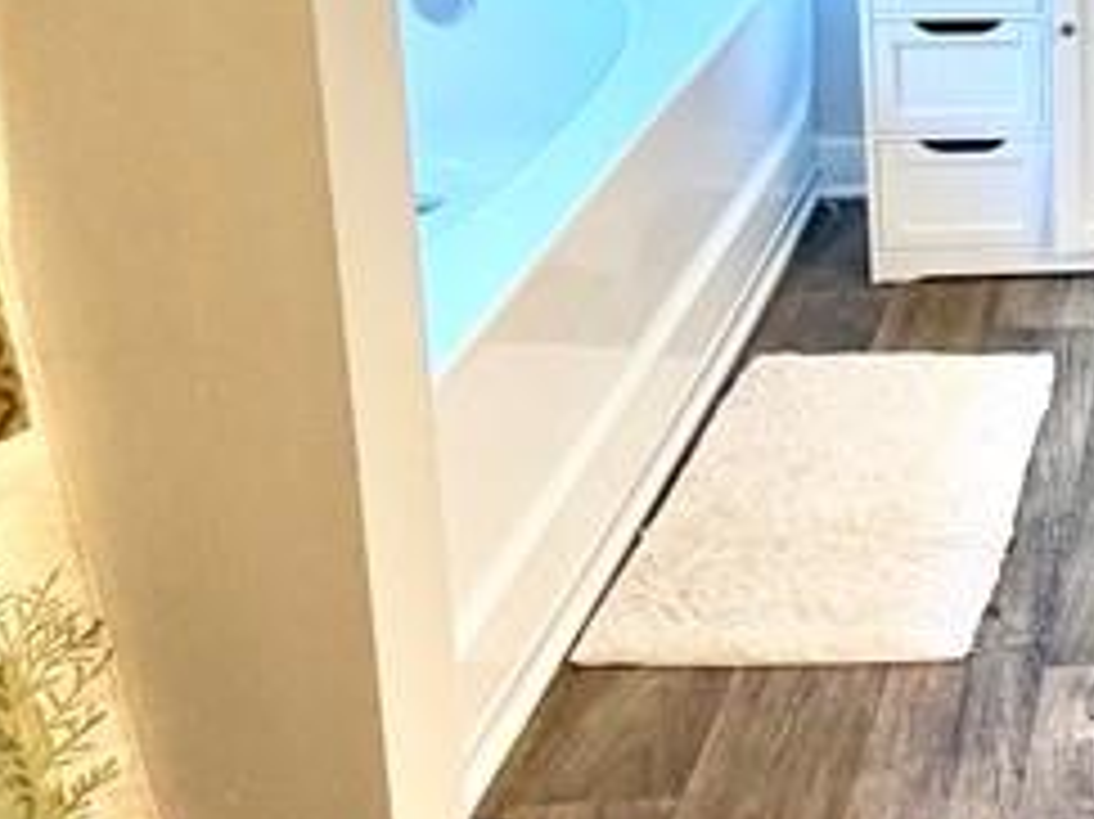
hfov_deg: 26.7
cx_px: 1486
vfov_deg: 22.0
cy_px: -274
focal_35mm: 59
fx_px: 1864
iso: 320
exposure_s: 1/121
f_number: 2.2
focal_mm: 2.22
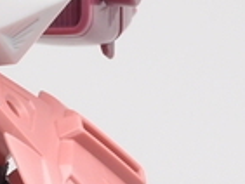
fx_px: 2005
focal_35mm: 283
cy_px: 92
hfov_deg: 6.8
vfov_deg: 5.3
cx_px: -221
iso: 100
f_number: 8
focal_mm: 10.83
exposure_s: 1/3
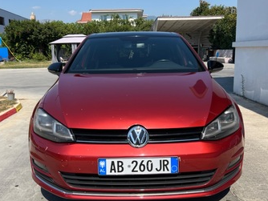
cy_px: 102
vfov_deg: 49.8
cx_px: 135
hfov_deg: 63.4
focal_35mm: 28
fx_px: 217
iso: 50
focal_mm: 5.7
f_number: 1.5
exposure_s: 1/3460
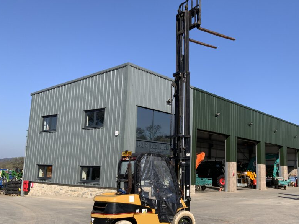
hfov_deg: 48.4
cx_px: 191
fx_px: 328
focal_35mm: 38
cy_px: 119
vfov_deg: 37.7
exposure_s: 1/1912
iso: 16
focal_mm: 3
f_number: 1.8
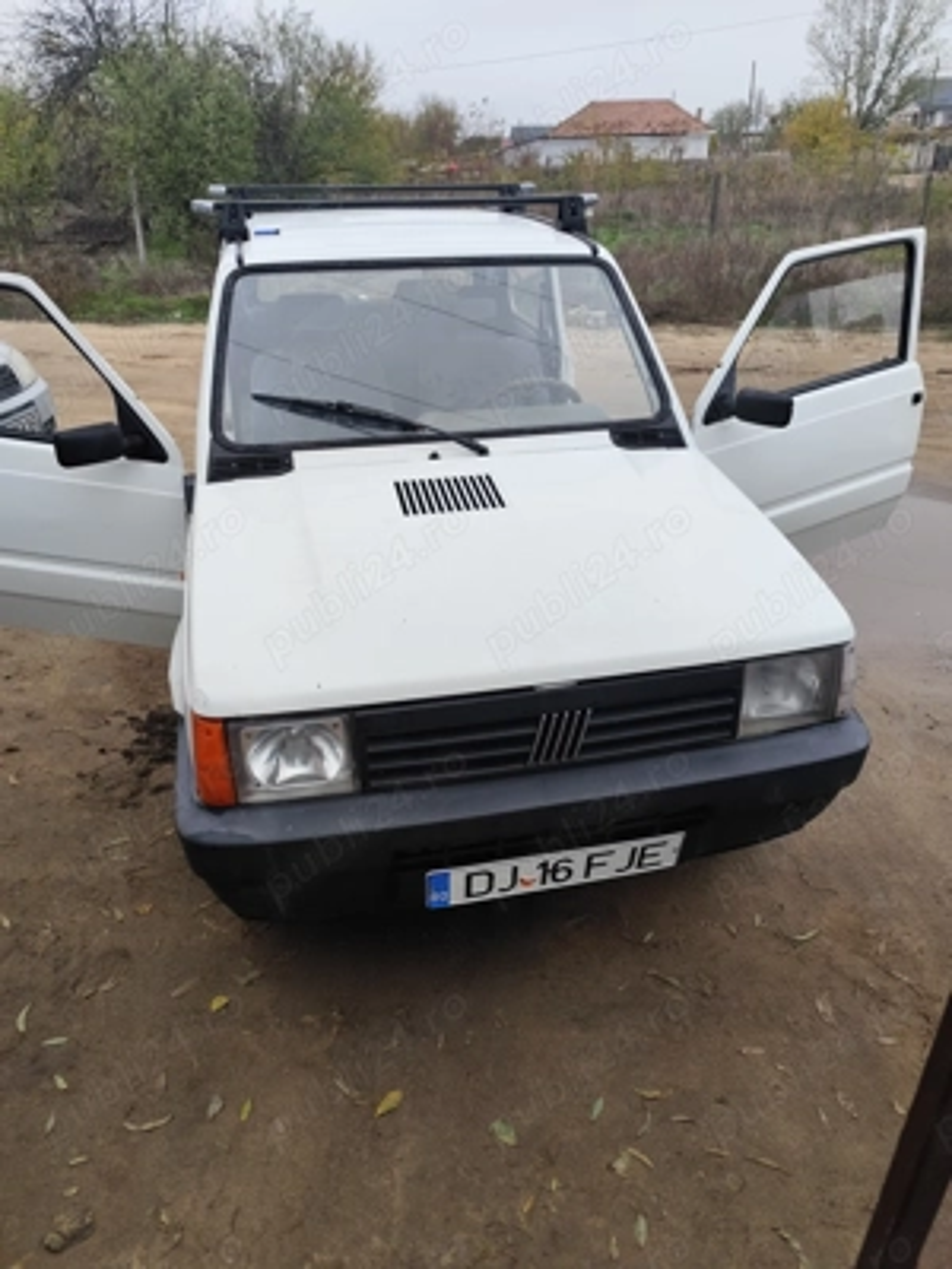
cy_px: 634
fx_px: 843
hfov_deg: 58.9
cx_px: 476
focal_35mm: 23
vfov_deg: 73.9
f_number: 1.65
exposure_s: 1/100
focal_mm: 6.14
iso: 64
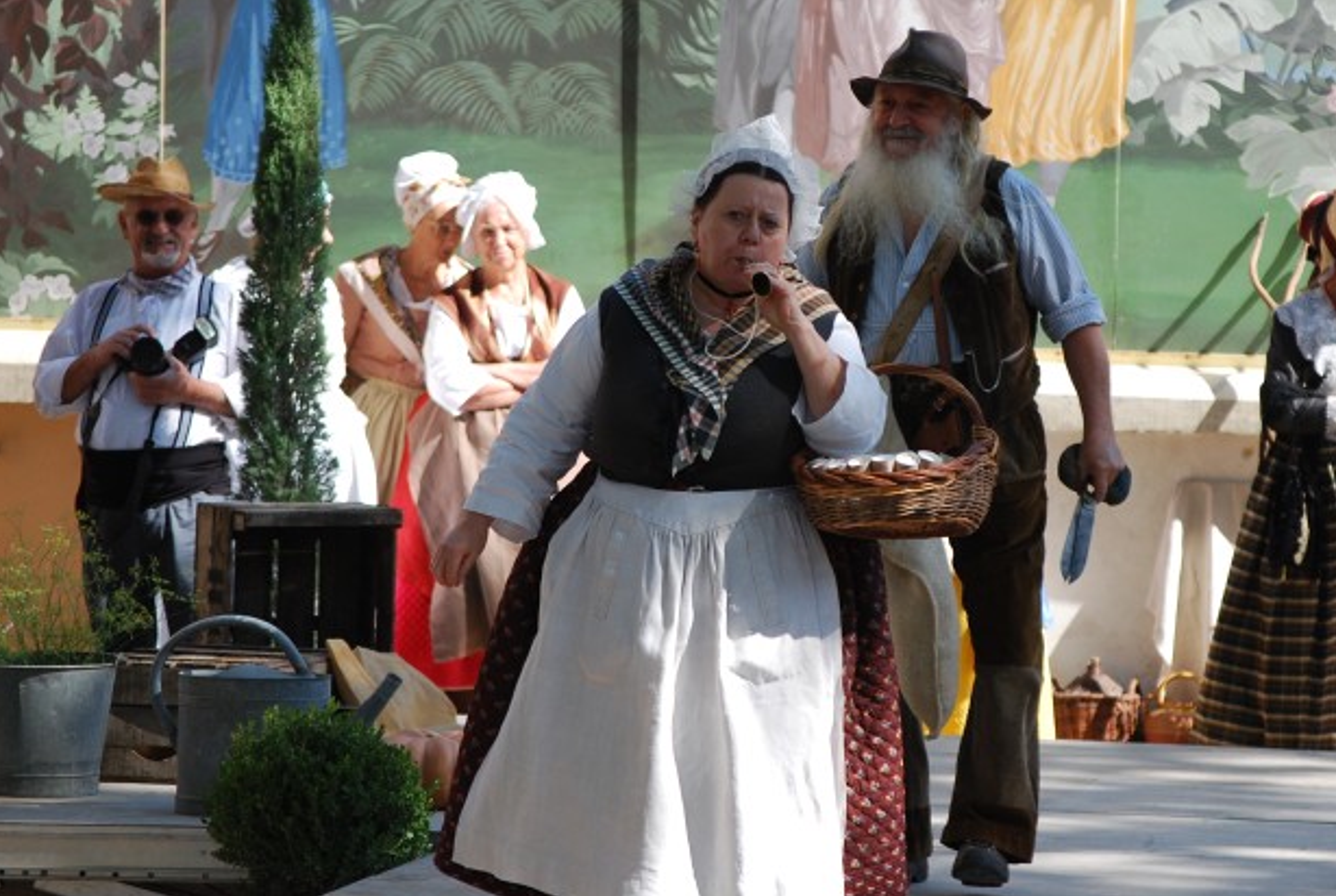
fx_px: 7994
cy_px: 406
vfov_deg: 6.4
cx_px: 822
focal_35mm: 215
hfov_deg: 9.5
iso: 200
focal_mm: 110
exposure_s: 1/400
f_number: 5
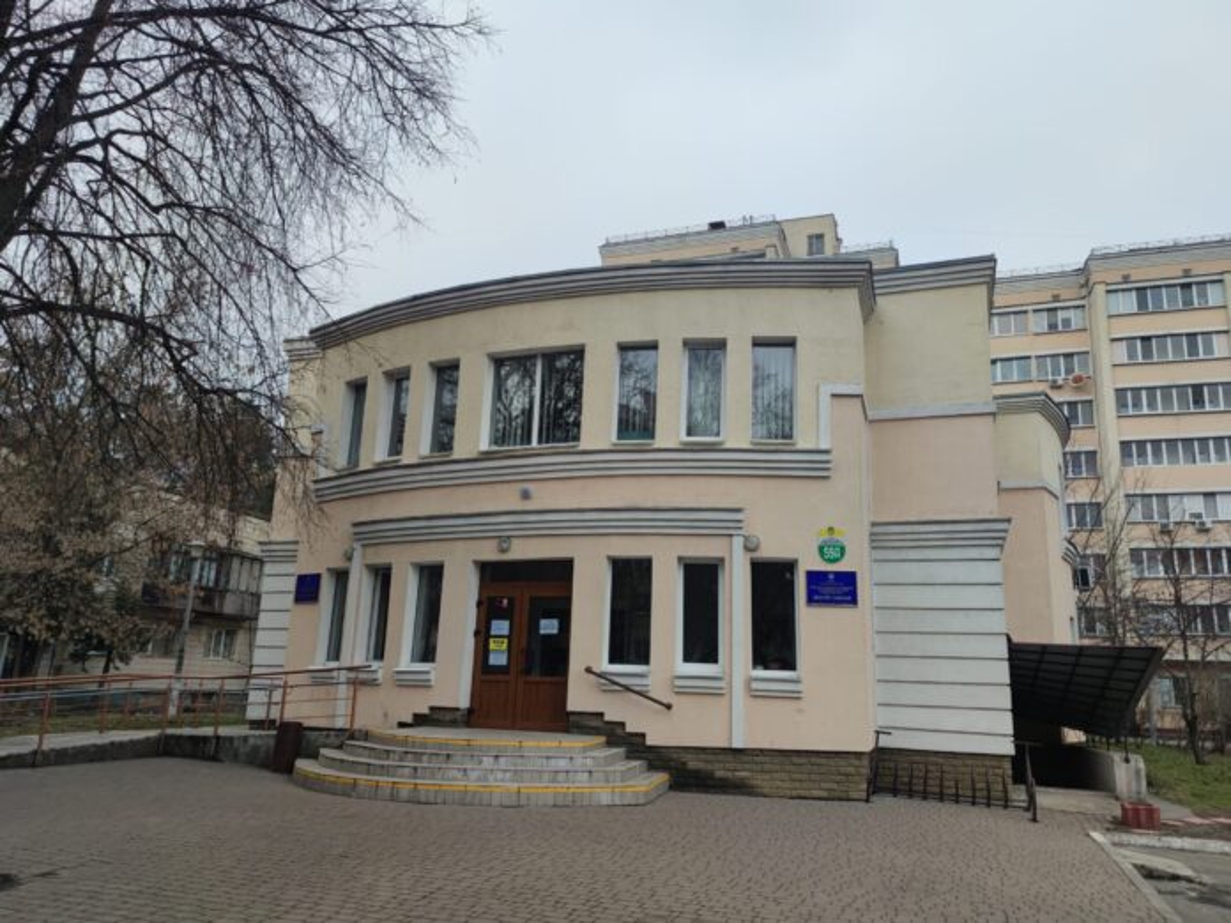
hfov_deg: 71.6
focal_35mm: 24
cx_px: 616
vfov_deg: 56.8
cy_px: 462
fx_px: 853
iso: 50
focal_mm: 6.72
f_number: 1.69
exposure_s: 1/1345
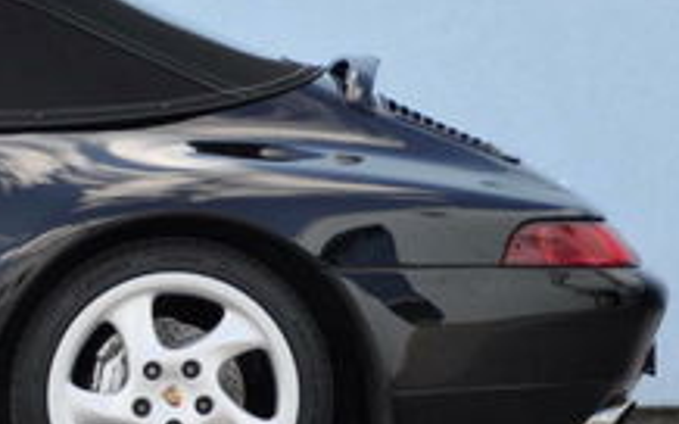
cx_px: -352
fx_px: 8449
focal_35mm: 457
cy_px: 405
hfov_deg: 4.6
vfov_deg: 2.9
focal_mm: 85
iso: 500
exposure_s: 1/125
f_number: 5.3
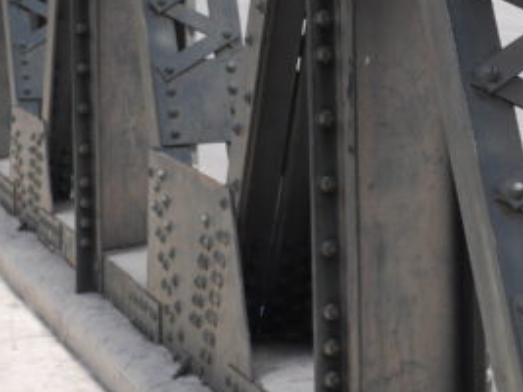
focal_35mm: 144
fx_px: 2175
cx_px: 443
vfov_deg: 10.2
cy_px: -12
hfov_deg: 13.6
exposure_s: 1/1000
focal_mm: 25
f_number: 4
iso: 200
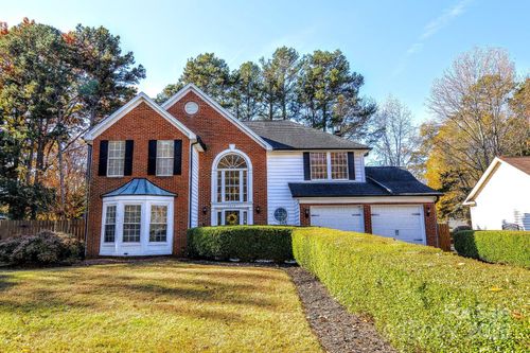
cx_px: 265
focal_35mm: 21
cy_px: 176
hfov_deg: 81.2
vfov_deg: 59.5
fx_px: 309
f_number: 5
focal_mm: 14
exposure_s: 1/200
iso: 100
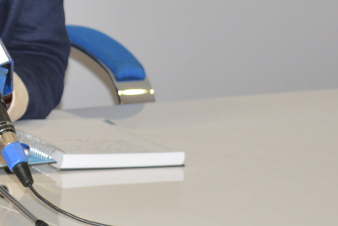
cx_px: -240
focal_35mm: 268
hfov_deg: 7.5
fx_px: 2517
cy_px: -132
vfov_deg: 5.1
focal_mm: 48
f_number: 5.3
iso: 400
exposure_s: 1/60
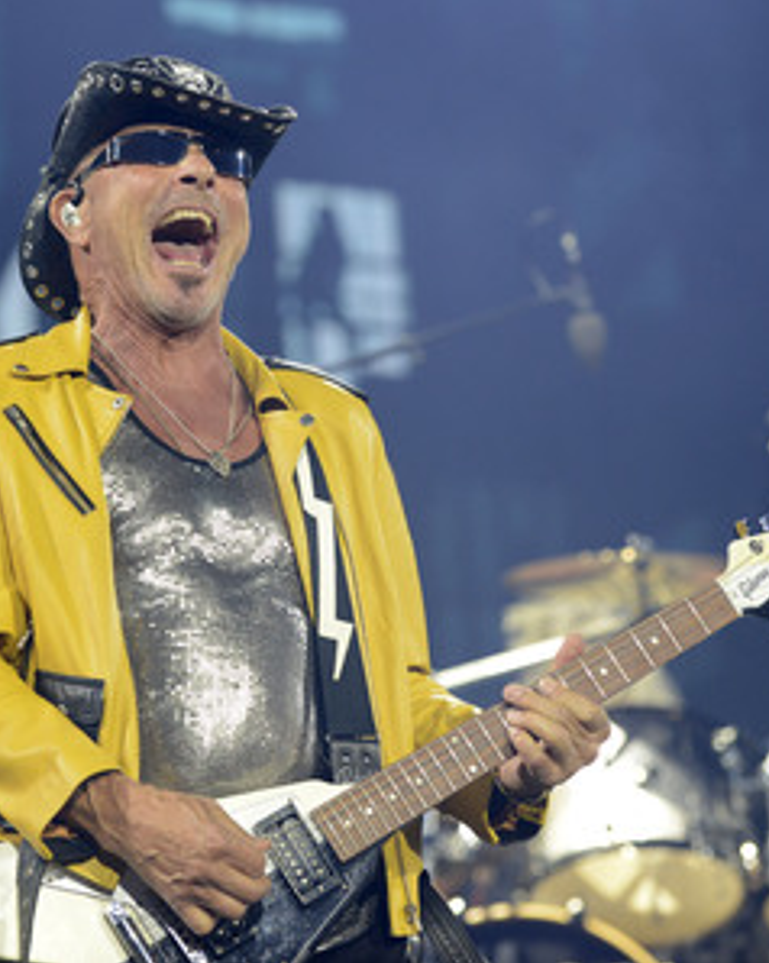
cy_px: 482
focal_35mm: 199
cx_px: 328
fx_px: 5667
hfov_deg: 7.8
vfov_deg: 9.7
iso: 1250
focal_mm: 140
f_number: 4
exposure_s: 1/640
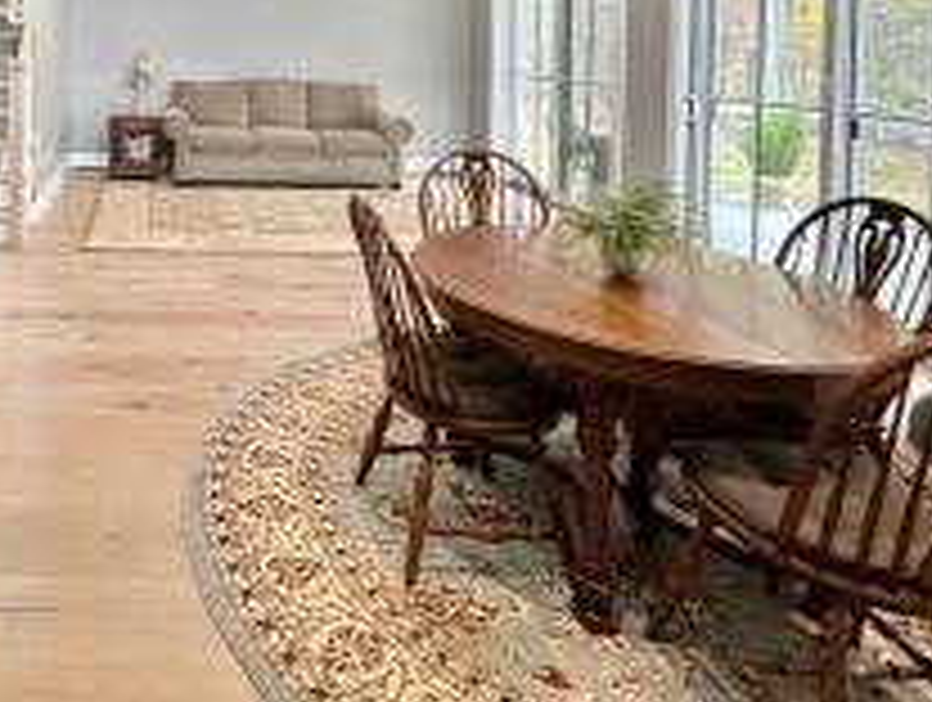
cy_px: 50
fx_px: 728
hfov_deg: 57.9
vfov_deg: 45.8
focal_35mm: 27
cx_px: 131
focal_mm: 2.22
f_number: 2.2
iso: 250
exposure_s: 1/60
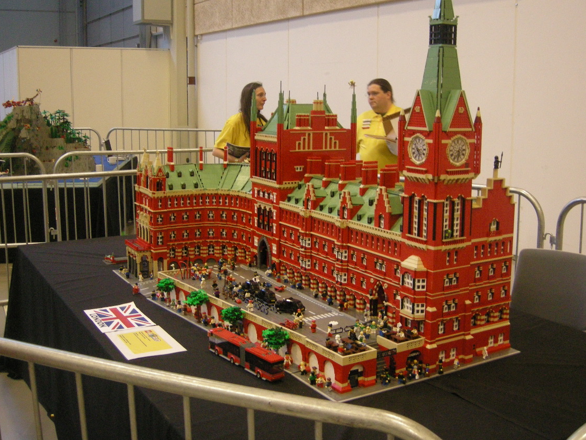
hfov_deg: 45.7
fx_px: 694
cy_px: 193
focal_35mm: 41
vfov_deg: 35.1
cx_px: 326
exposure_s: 1/20.1
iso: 400
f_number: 2.7
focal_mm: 7.5
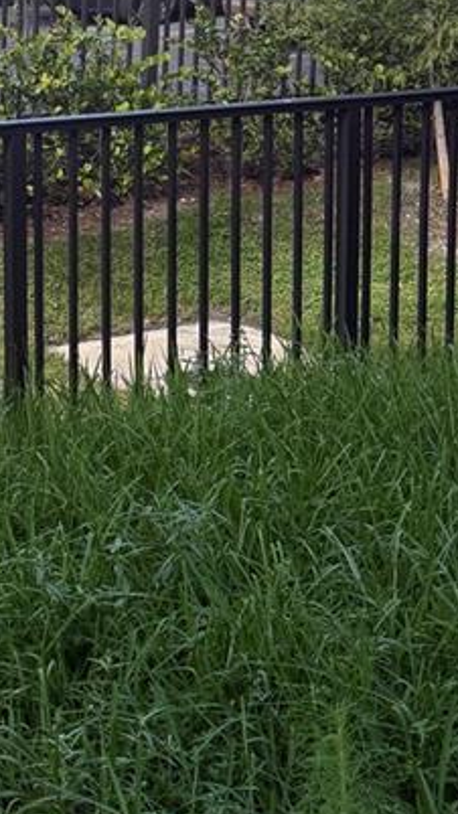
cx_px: -239
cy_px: 136
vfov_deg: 26.6
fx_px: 1685
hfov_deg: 14.4
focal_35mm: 78
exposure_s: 1/637
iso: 100
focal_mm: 6.76
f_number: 1.78
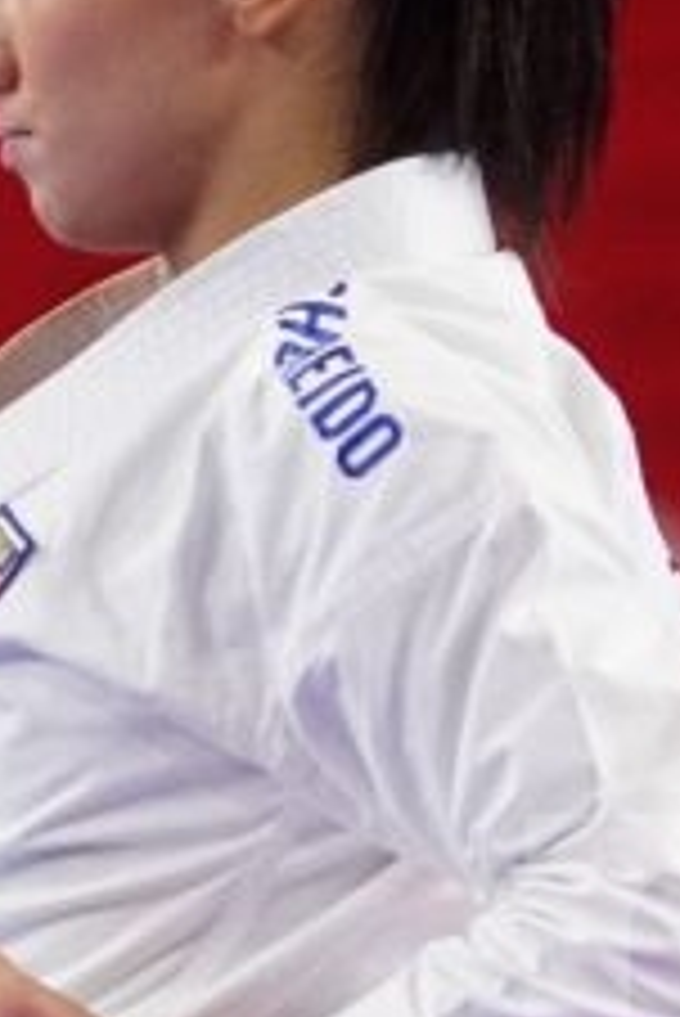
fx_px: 33747
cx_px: -581
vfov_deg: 1.7
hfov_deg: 1.2
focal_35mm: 1193
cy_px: 1224
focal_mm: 150
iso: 1000
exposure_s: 1/400
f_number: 3.2
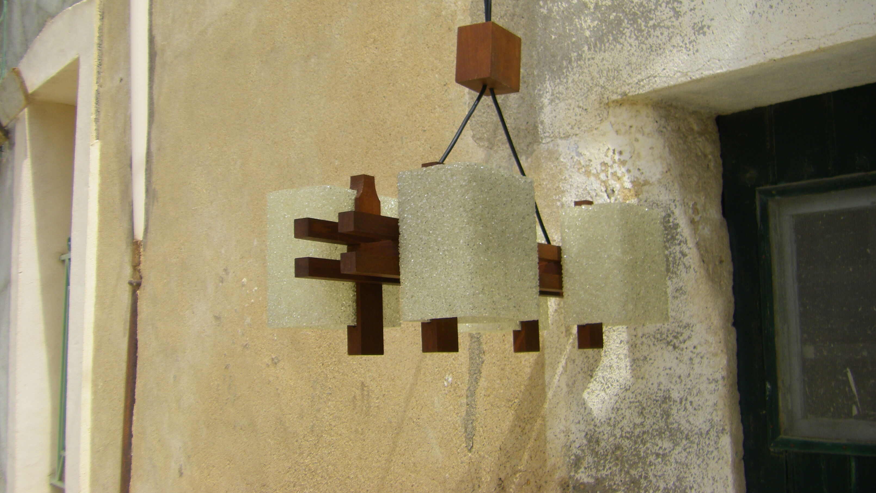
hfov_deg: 48.4
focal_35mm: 42
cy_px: 185
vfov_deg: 28.3
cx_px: 440
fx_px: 976
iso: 64
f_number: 7
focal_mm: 6.3
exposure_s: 1/200
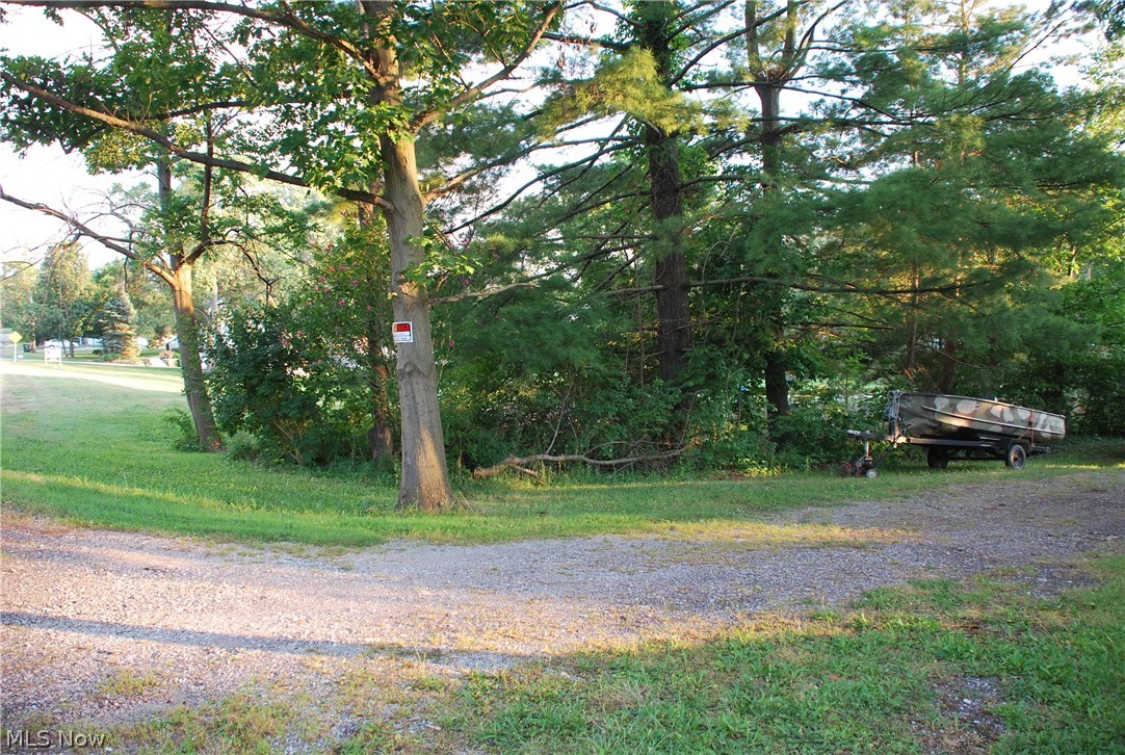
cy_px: 378
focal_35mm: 30
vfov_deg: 43.8
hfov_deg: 61.8
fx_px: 939
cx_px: 562
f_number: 3.8
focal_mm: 20
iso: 200
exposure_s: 1/50
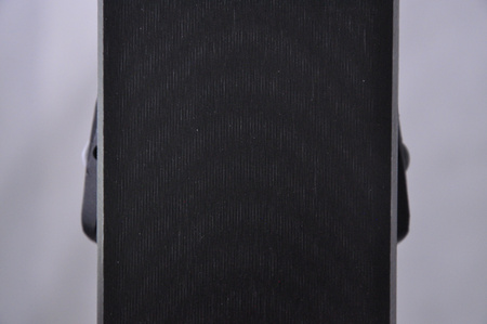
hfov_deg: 13.1
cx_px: 244
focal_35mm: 158
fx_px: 2128
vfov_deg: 8.7
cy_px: 162
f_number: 9.5
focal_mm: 105
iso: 3200
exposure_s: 1/125
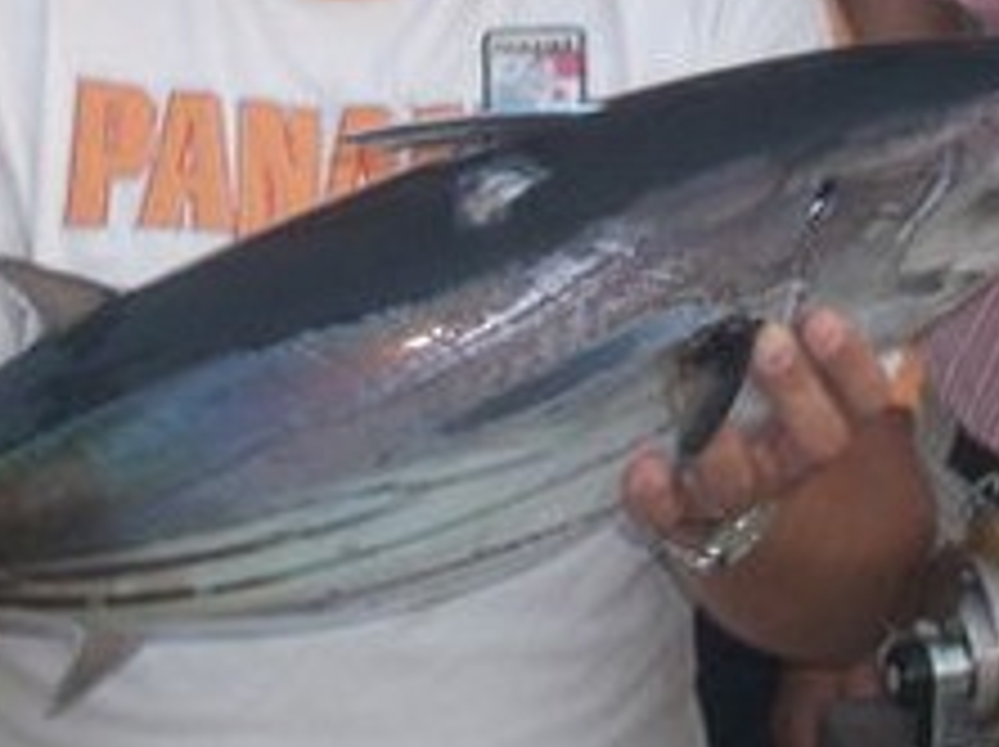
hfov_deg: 18.7
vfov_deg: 13.9
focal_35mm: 105
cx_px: 554
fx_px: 3027
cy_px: 54
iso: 64
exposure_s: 1/30
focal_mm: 6.2
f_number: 2.8
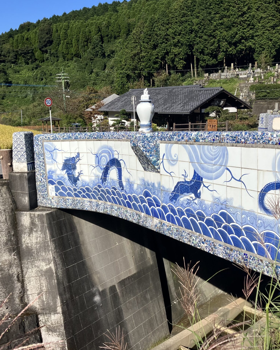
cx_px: 129
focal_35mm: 37
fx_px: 383
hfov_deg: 40.1
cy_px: 173
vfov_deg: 49.1
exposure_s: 1/3040
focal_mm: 3.99
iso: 32
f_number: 1.8
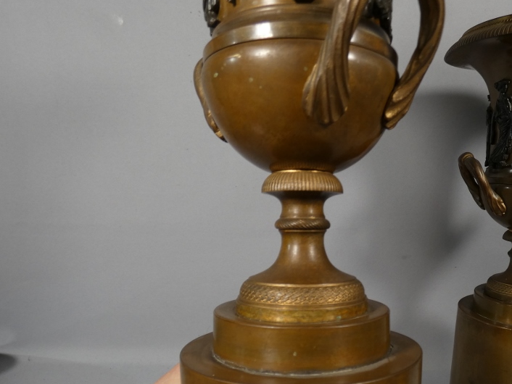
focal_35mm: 29
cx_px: 336
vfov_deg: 47.1
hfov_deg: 60.4
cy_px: 270
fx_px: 429
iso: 80
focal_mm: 3.6
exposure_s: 1/80
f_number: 2.8
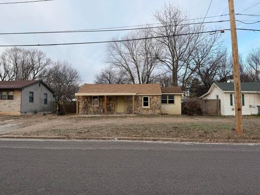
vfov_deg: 56.8
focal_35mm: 24
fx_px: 180
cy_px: 98
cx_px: 130
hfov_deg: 71.6
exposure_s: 1/459
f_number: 1.78
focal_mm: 6.76
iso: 80
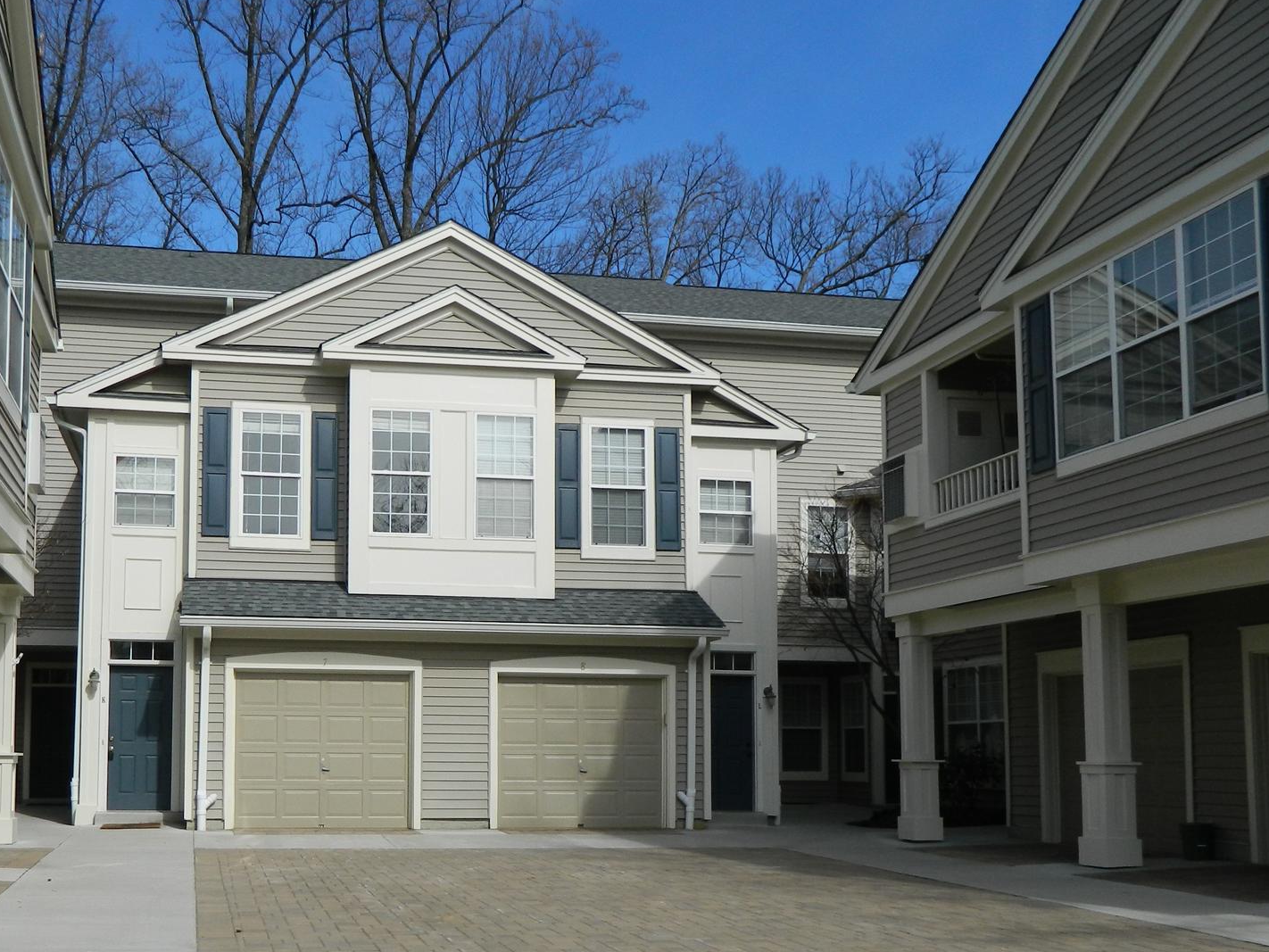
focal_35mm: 36
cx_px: 409
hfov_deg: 50.3
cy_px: 666
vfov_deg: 39.0
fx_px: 1320
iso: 80
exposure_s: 1/200
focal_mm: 4.5
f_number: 8.7
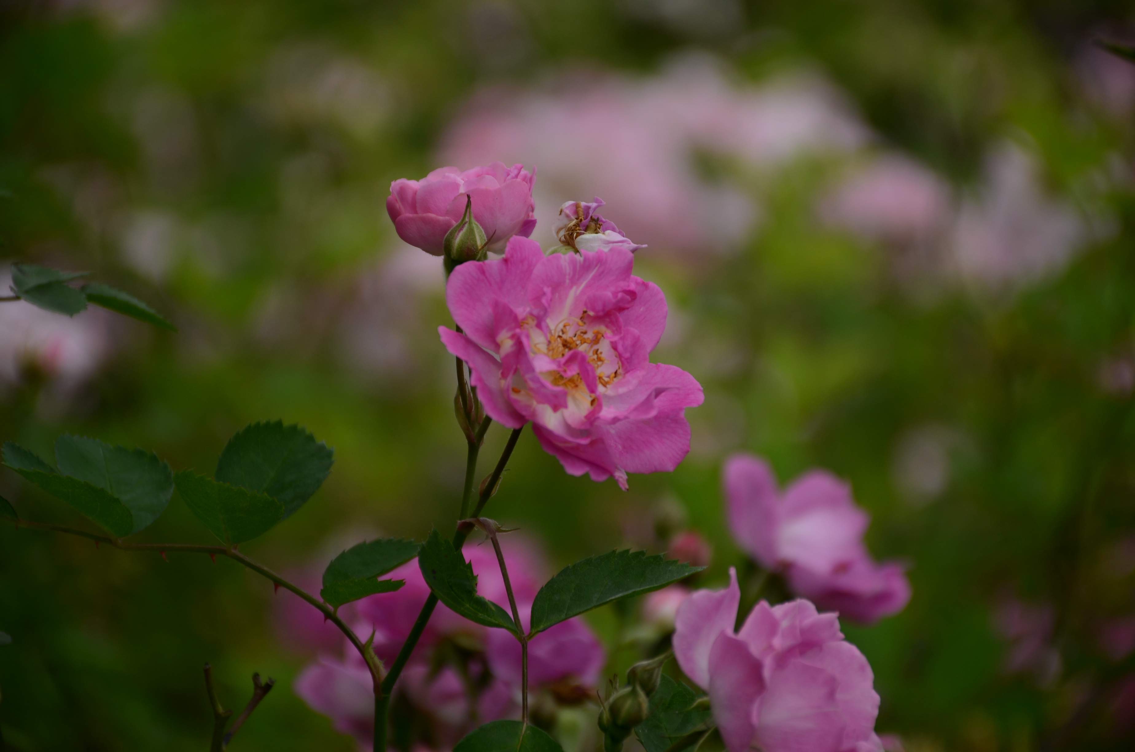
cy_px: 376
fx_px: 6607
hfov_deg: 9.8
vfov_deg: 6.5
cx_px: 568
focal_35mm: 210
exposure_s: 1/160
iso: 100
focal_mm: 140
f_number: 5.6
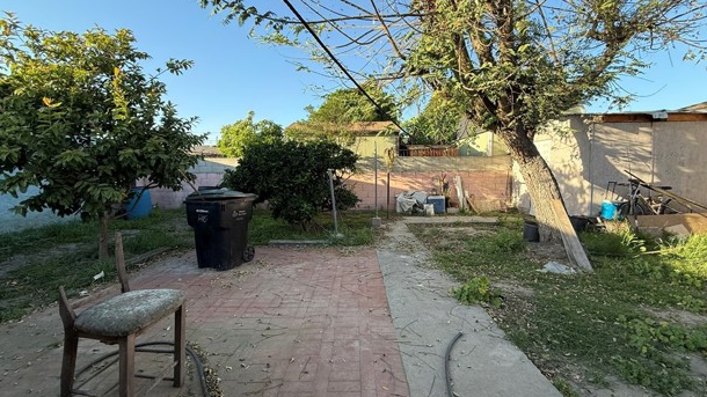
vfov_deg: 67.0
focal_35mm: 16
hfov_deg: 99.4
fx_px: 300
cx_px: 355
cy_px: 188
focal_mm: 2.22
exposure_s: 1/398
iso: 50
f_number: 2.2
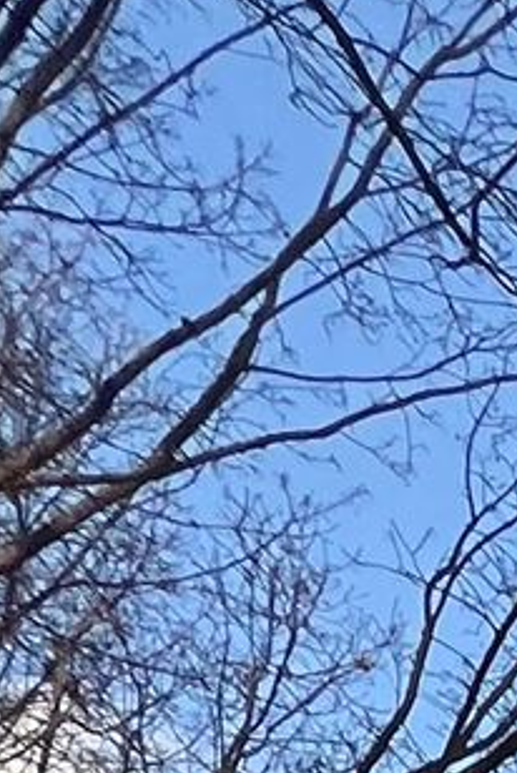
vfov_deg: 12.4
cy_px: 2133
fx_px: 2171
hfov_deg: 7.9
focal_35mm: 101
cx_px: 2121
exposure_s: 1/352
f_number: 1.8
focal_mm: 1.57
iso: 32
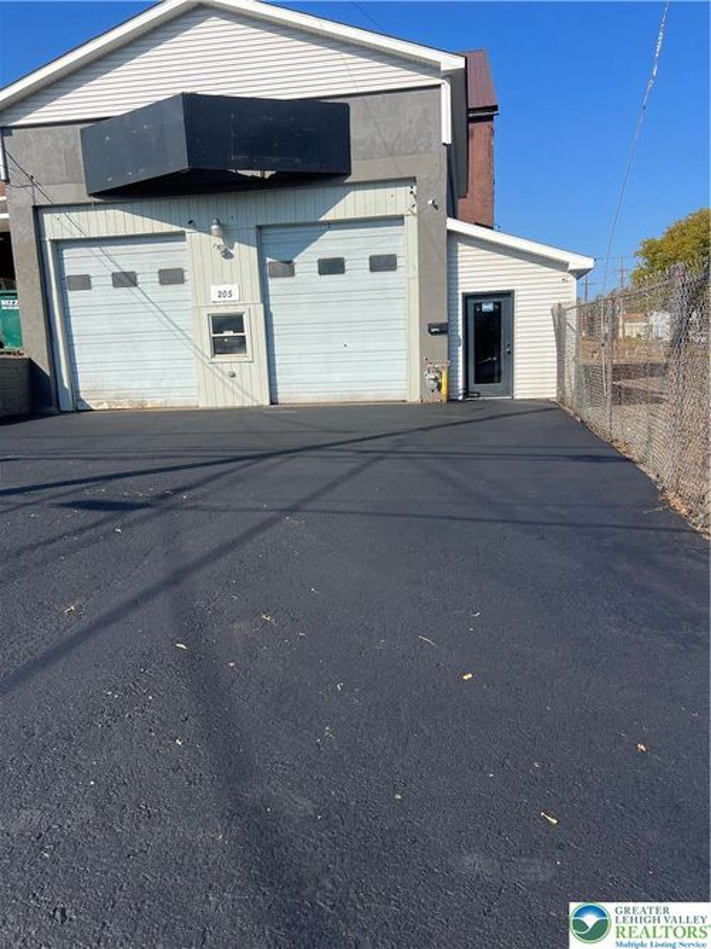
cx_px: 356
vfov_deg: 67.3
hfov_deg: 53.0
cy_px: 474
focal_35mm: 26
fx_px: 712
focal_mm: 5.7
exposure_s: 1/3968
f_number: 1.5
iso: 50
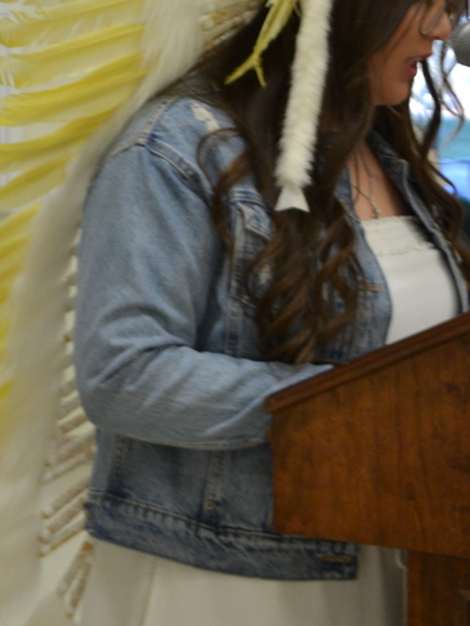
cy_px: 194
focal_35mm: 167
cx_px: 277
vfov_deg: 11.8
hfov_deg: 8.9
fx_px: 3021
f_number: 5.6
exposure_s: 1/60
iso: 1100
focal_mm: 55
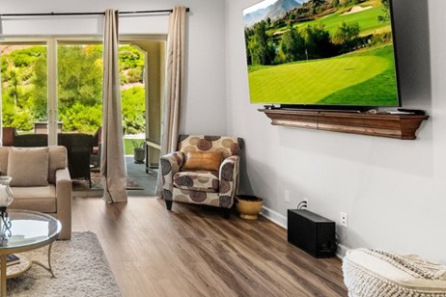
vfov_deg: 41.8
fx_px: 384
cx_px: 45
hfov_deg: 53.0
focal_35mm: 31
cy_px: 100
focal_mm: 14
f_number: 8
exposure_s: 1/40
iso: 2000
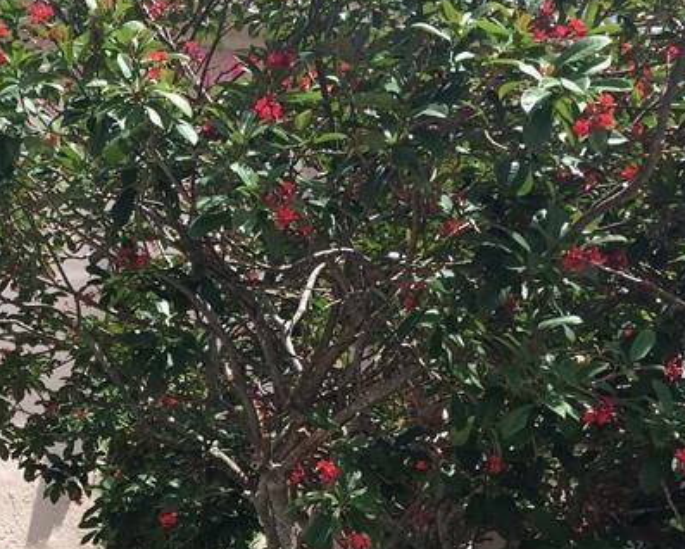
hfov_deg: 25.1
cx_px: 40
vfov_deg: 20.5
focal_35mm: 73
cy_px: 513
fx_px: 1481
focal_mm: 4.15
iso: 32
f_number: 2.2
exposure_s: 1/1709
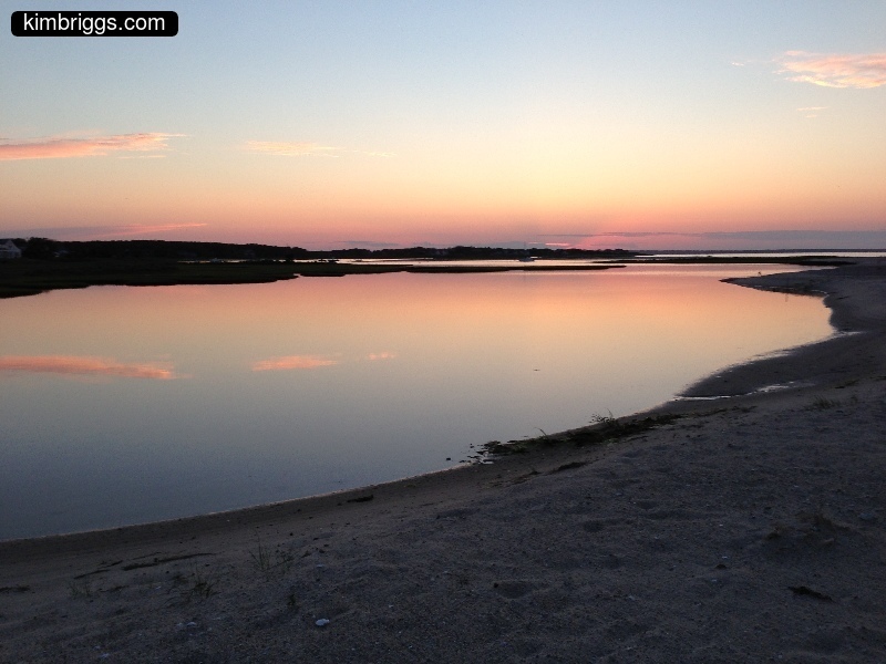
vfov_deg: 42.9
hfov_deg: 55.4
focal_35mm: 33
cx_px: 443
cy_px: 332
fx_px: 845
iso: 50
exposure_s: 1/123
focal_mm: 4.13
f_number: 2.4
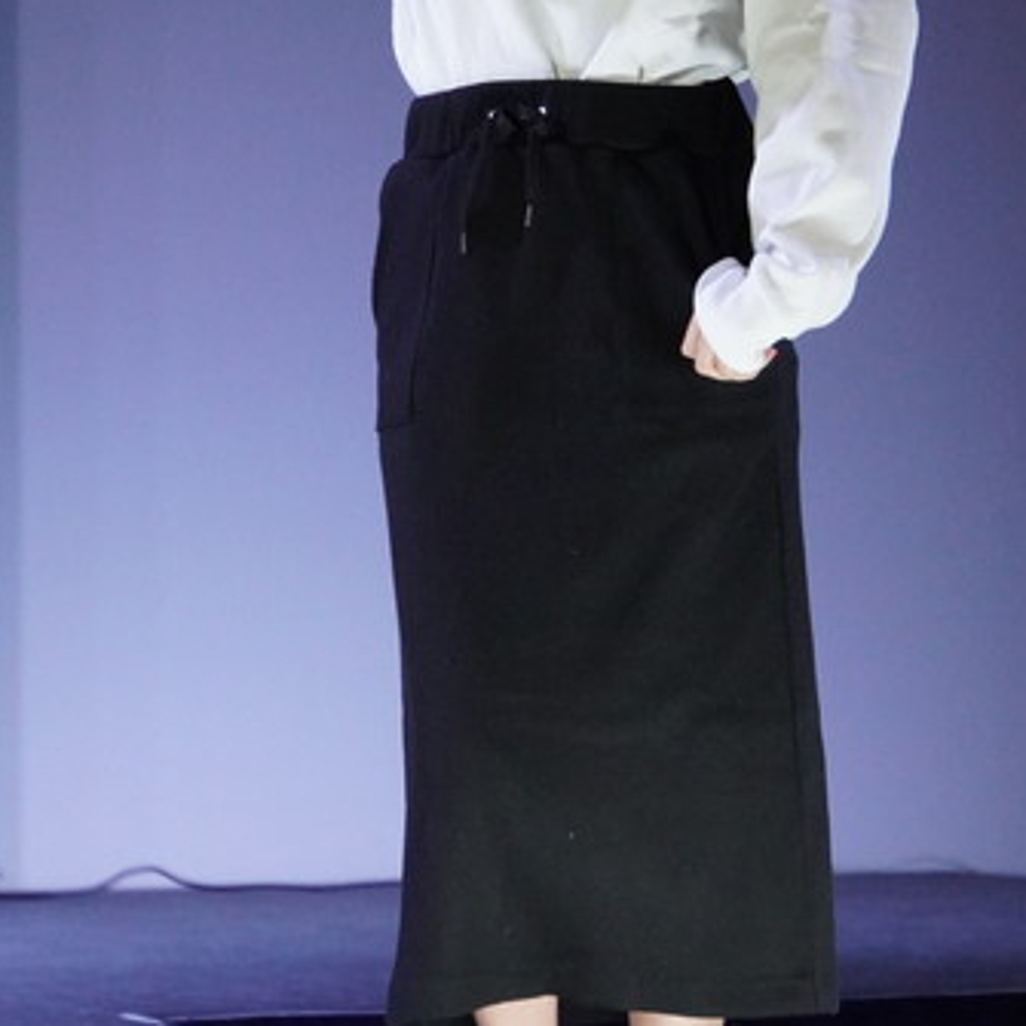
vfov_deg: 4.5
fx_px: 13179
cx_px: 577
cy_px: 245
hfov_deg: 4.5
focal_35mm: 393
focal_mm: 152
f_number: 6.3
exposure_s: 1/320
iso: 5000
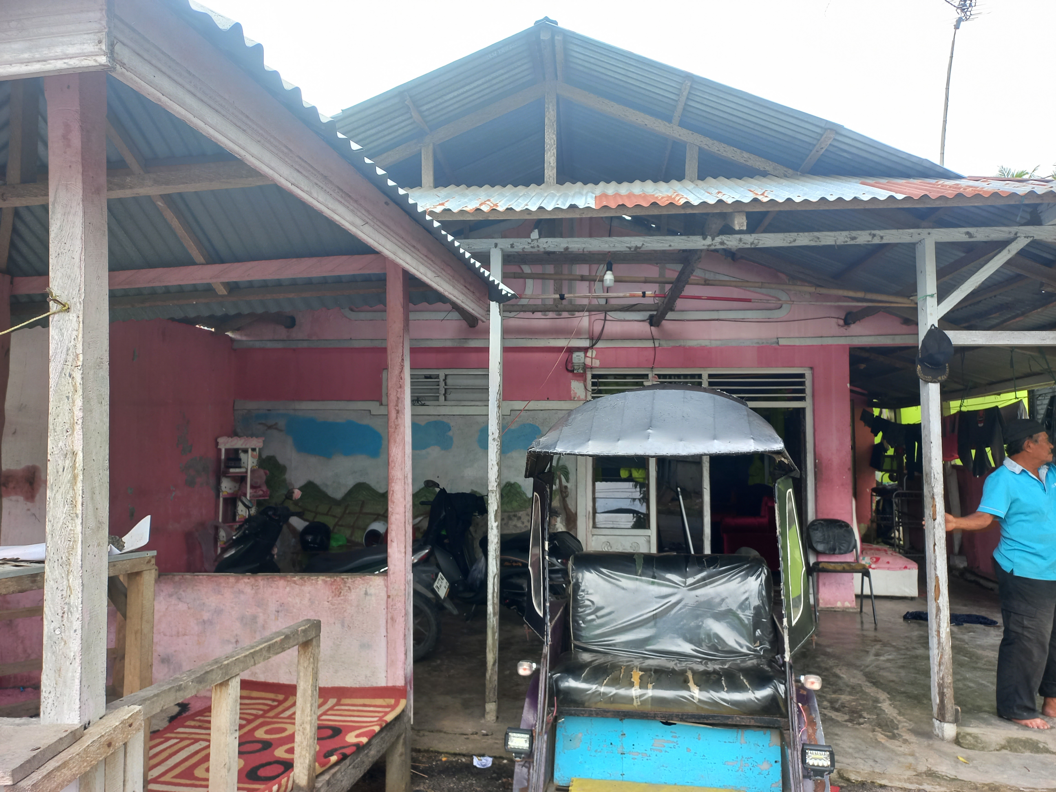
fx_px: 763
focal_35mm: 25
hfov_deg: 69.4
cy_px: 396
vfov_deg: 54.9
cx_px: 528
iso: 32
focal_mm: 4.6
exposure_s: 1/100
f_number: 1.8
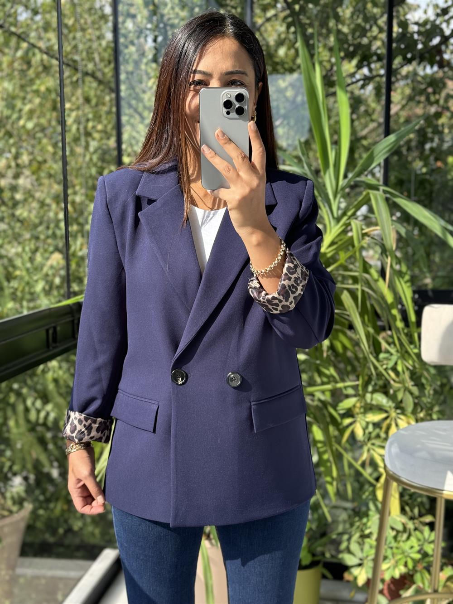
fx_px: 837
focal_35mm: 48
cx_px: 226
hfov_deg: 30.3
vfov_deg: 39.7
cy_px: 302
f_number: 1.78
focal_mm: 6.76
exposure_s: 1/461
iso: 64
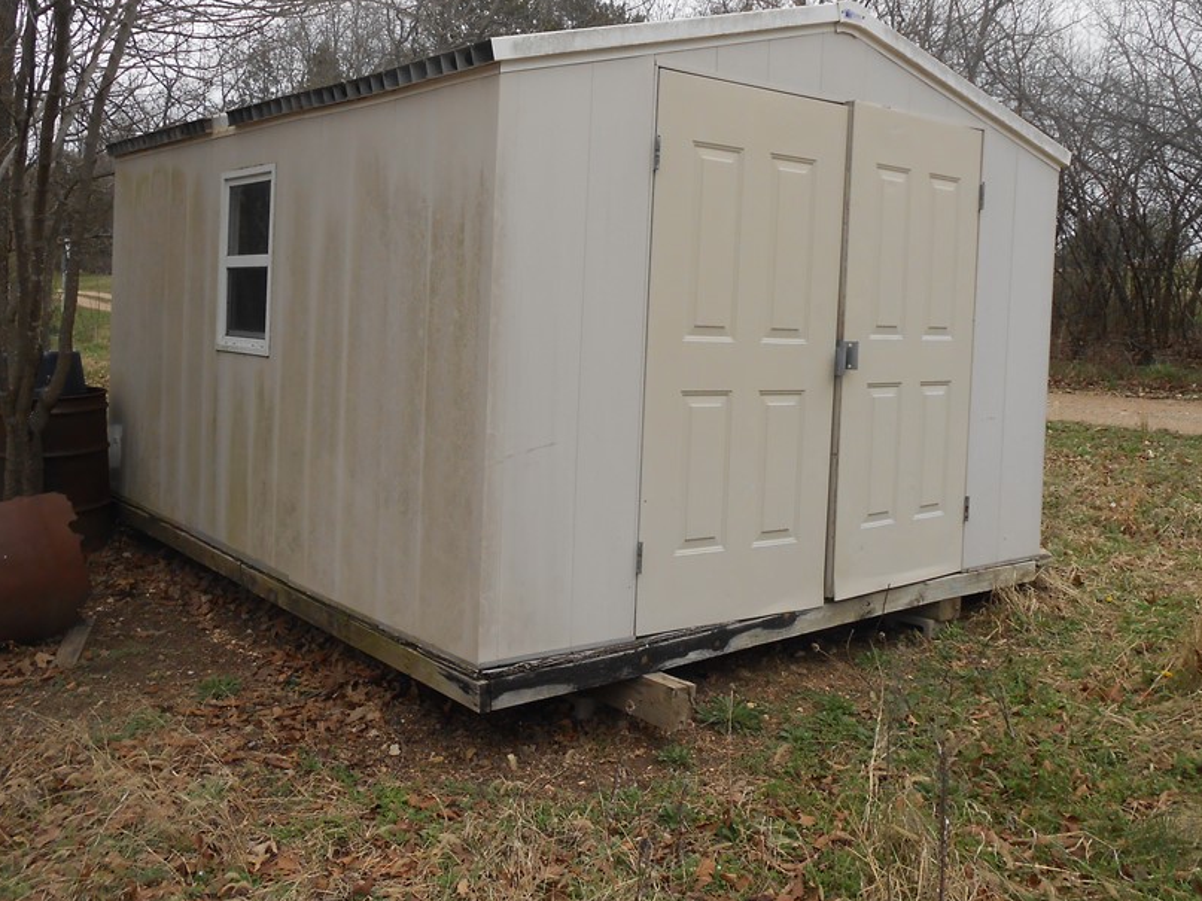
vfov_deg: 42.8
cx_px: 539
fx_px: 1146
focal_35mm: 33
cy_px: 387
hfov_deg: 55.3
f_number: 3.5
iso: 80
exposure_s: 1/250
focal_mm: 4.6
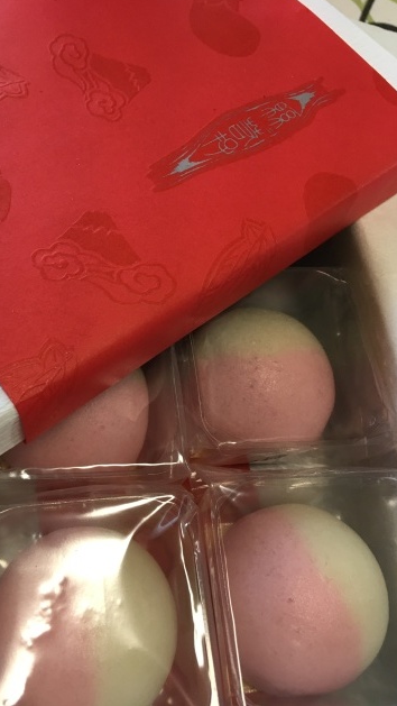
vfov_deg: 61.0
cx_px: 137
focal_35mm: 32
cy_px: 350
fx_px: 599
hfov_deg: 36.4
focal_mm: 4.15
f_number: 2.2
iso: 40
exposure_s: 1/30
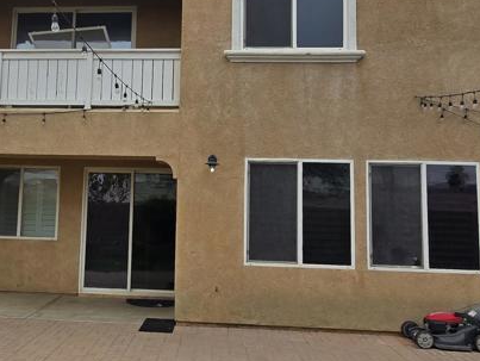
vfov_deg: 42.9
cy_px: 155
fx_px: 458
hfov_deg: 54.4
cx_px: 169
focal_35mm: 33
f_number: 2.2
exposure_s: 1/2537
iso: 50
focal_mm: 2.2
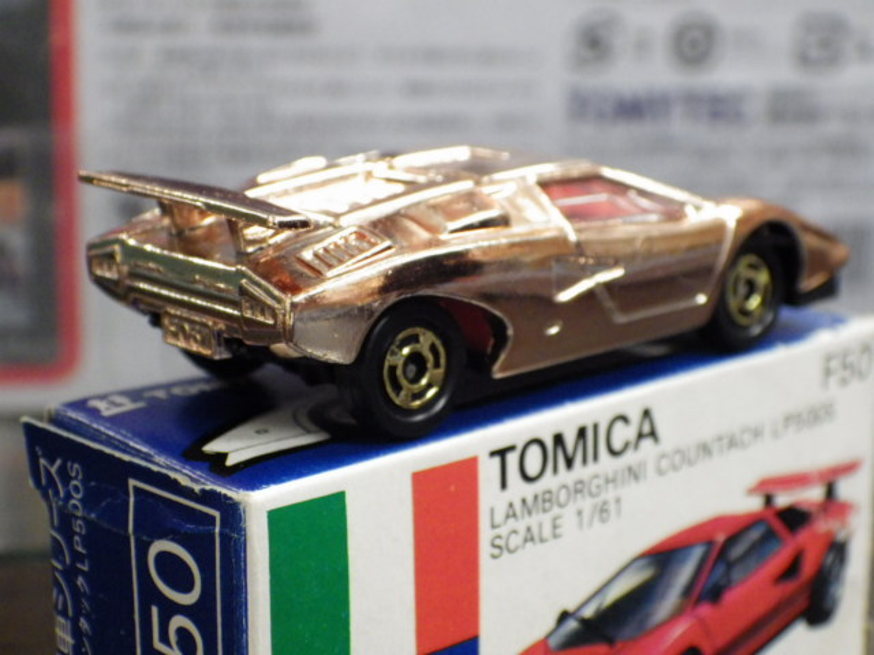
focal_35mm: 71
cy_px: 328
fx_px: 1793
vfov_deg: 20.7
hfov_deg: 27.4
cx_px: 437
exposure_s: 1/40
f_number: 4.2
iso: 800
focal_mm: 12.8
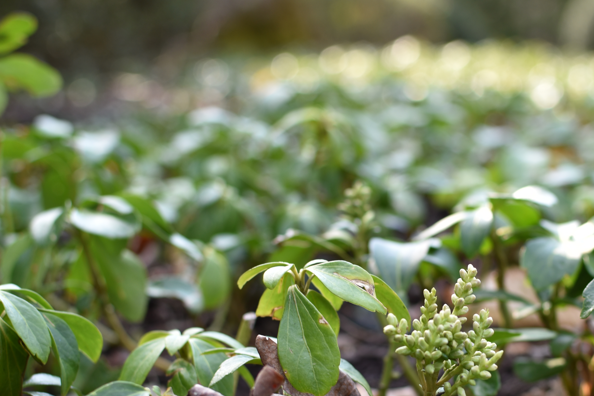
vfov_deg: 15.2
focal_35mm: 90
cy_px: 276
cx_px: 447
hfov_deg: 22.4
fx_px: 1482
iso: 100
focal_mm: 35
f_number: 3.2
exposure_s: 1/160
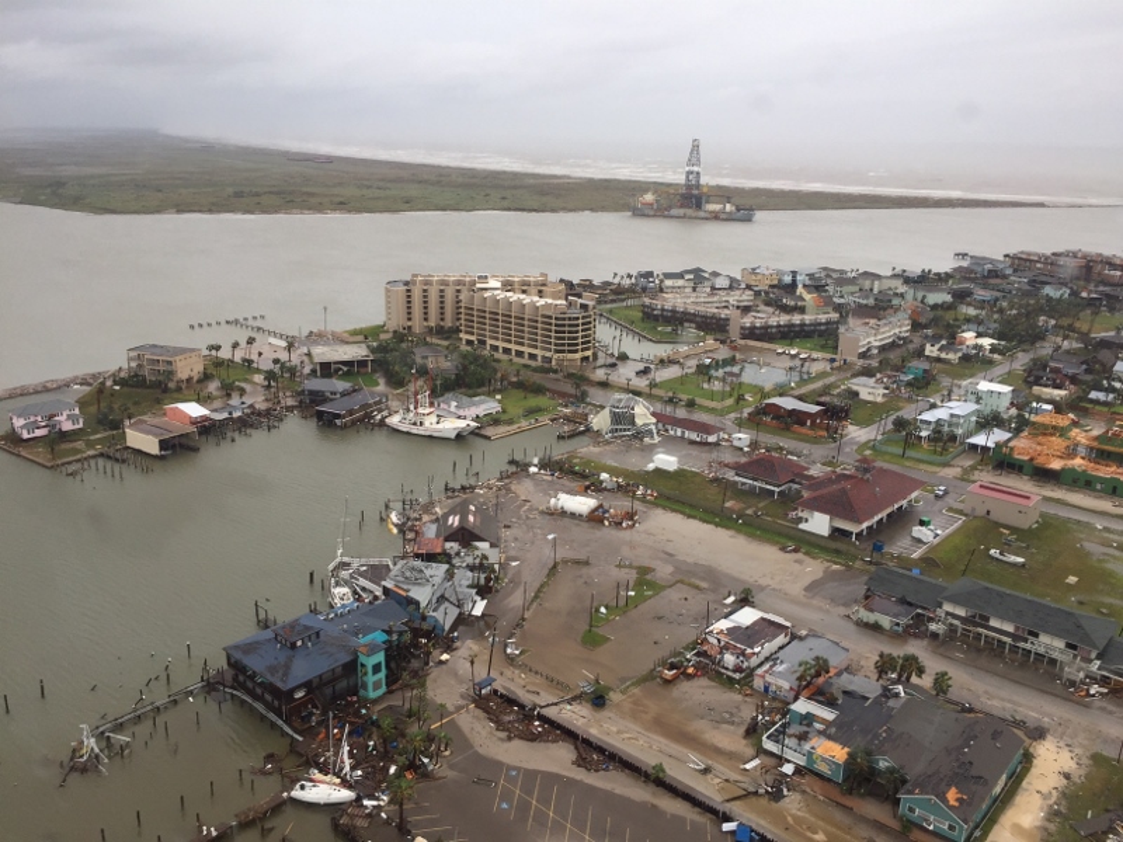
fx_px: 941
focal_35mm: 29
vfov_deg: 48.2
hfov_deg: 61.7
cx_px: 562
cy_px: 421
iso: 32
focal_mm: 4.15
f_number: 2.2
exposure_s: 1/347
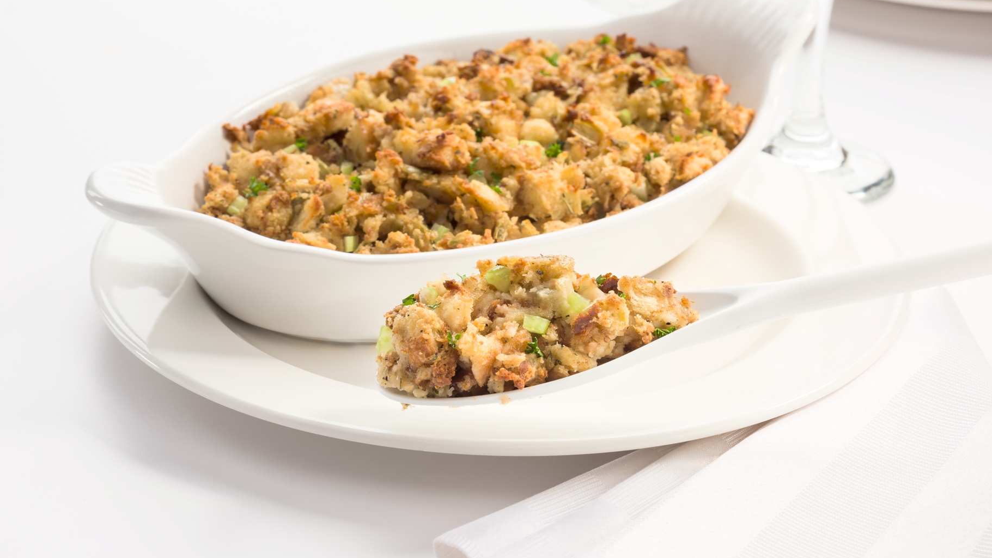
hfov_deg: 23.7
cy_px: 267
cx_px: 492
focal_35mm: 90
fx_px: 2367
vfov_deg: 13.4
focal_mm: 85
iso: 100
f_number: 18
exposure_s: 1/100
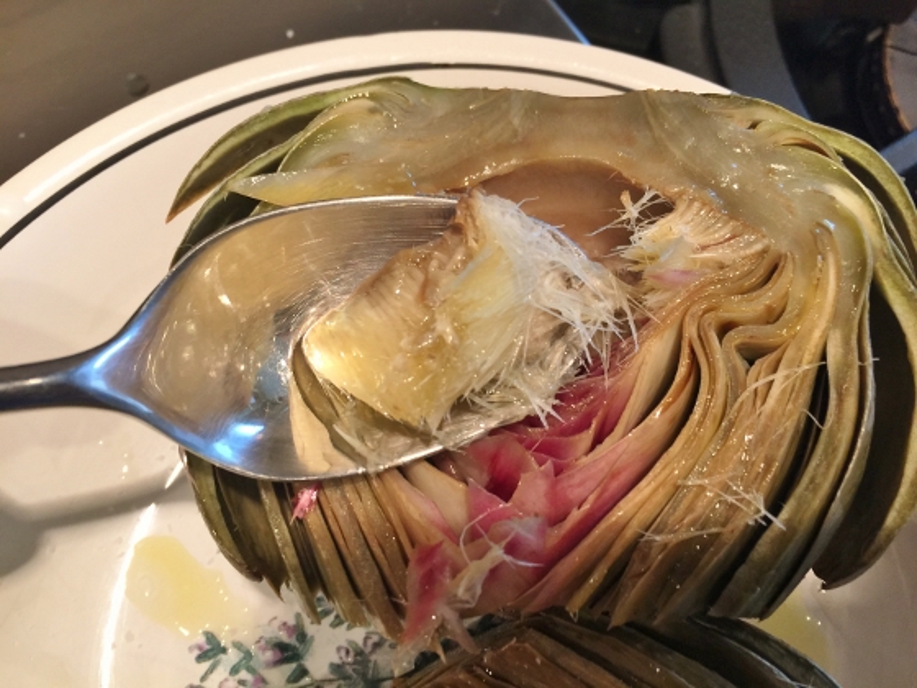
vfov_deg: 48.2
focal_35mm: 29
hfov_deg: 61.7
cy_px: 344
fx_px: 768
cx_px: 458
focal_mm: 4.15
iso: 32
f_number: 2.2
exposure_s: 1/30
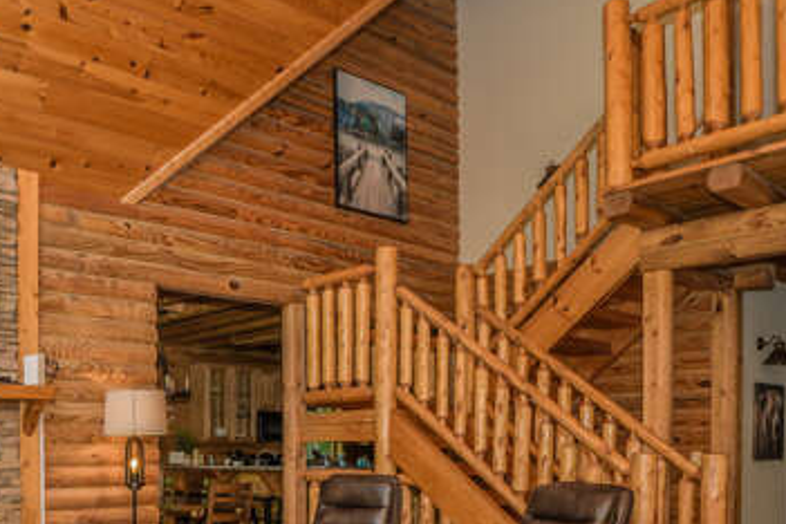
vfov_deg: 35.6
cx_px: 235
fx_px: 764
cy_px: 472
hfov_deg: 52.9
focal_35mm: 35
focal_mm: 16
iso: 2000
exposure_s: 1/160
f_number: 7.1
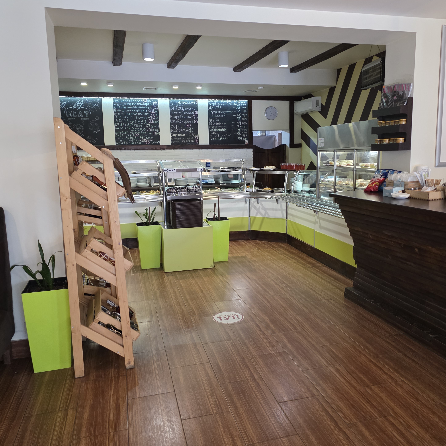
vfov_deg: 57.3
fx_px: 408
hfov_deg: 57.3
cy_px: 219
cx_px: 226
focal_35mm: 28
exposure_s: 1/100
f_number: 1.7
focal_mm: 6.3
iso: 640
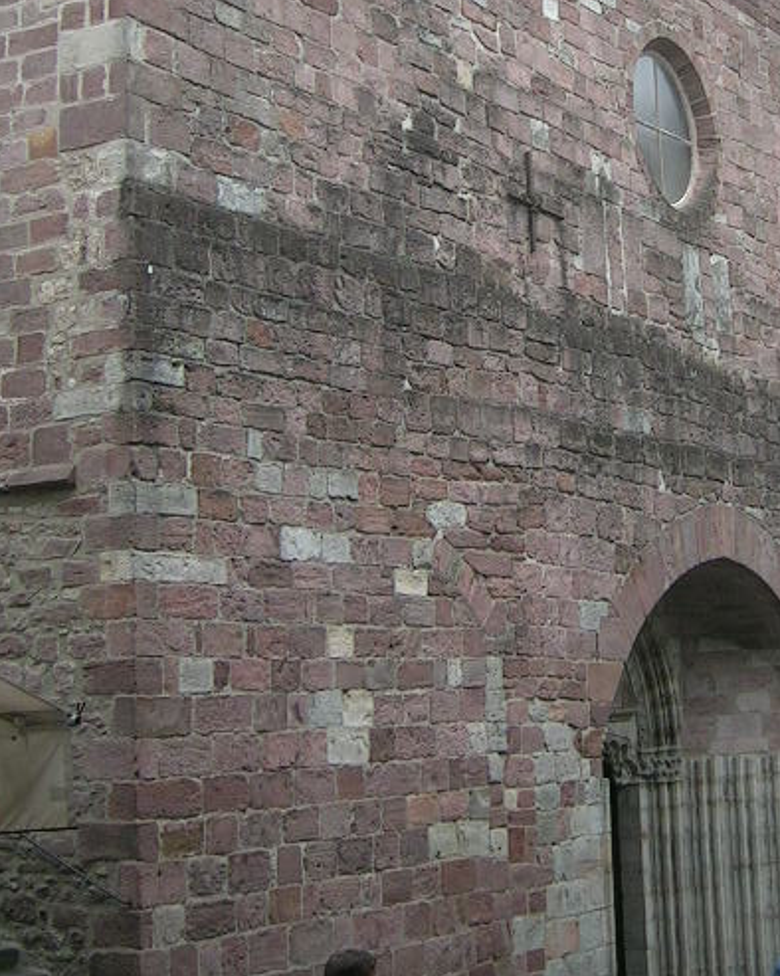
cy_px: 253
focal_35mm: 71
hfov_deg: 21.2
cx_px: 659
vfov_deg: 26.5
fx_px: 2050
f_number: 2.8
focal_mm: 5.4
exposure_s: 1/67.3
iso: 50
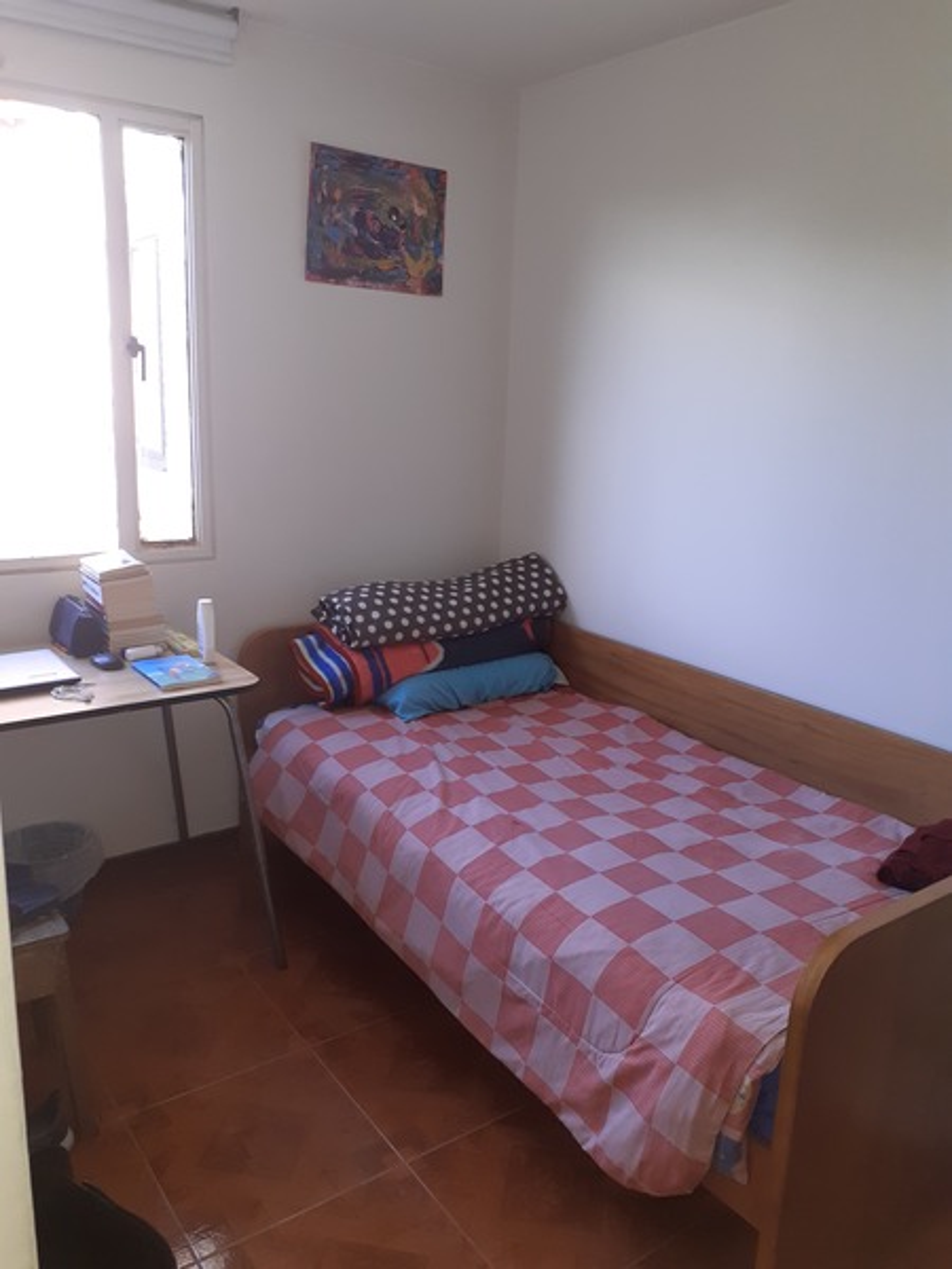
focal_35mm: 27
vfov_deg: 65.3
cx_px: 476
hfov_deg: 51.4
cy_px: 634
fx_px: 990
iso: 64
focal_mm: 3.6
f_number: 1.9
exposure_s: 1/60
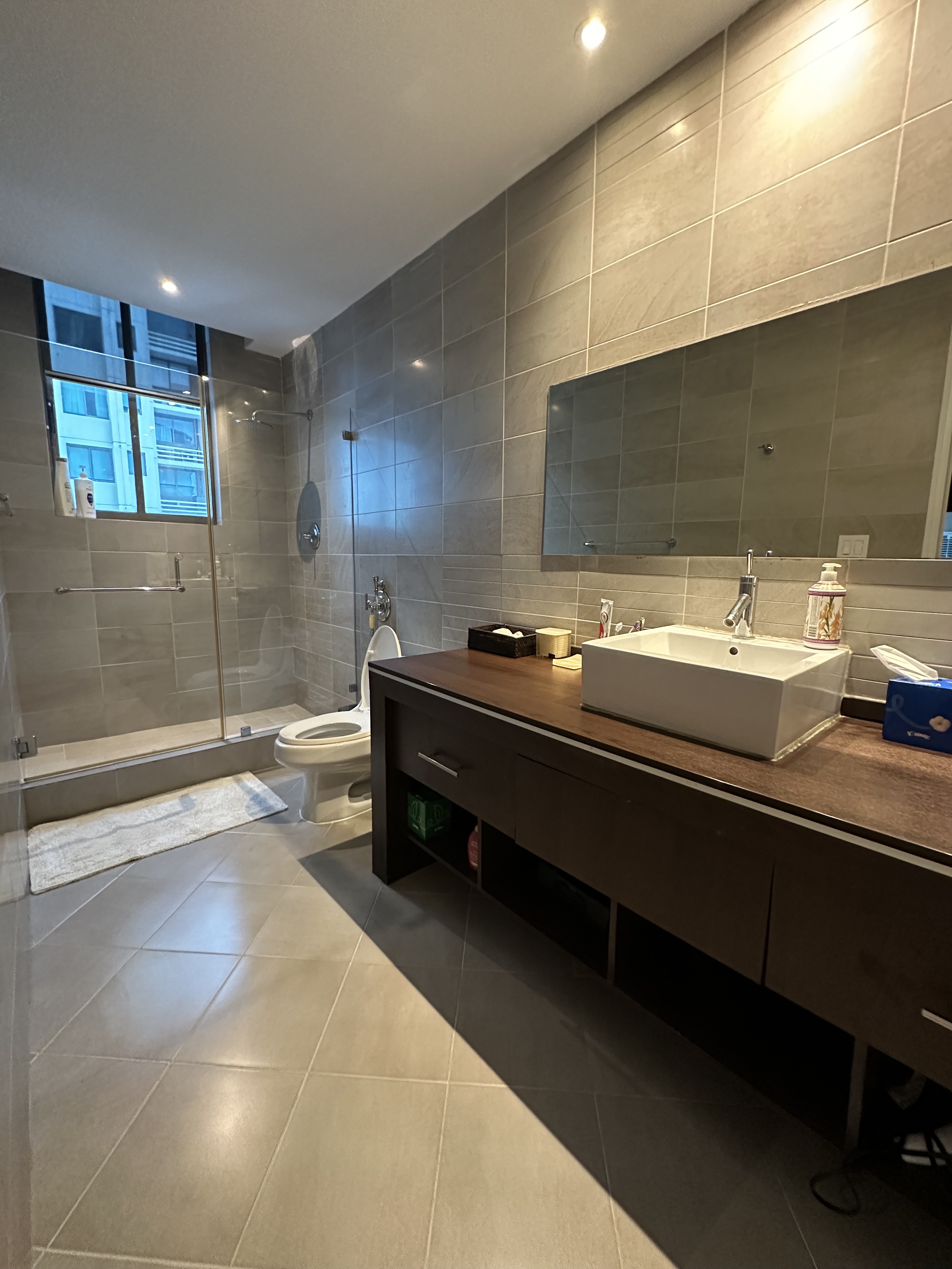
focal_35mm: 14
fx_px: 513
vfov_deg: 102.1
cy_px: 634
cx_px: 476
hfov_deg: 85.7
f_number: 2.2
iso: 800
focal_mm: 2.22
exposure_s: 1/60
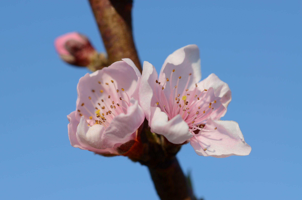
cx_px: 151
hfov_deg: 13.1
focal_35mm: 158
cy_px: 100
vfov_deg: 8.7
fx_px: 1319
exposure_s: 1/500
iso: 125
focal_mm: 105
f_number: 7.1
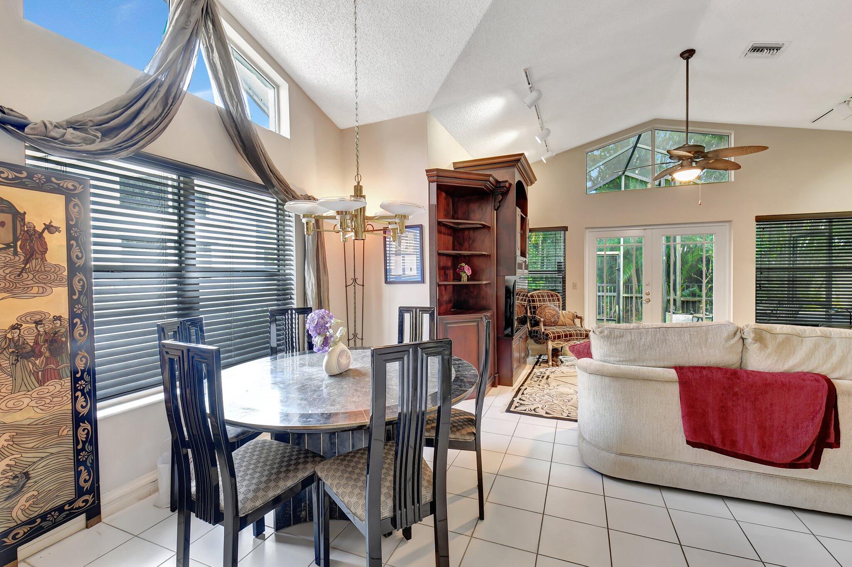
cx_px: 426
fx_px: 355
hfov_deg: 100.4
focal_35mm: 15
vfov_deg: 77.3
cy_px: 284
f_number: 8
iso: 640
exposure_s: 1/2
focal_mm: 10
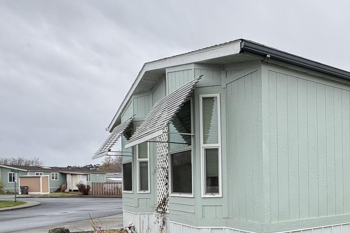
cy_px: 181
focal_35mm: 34
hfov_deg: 50.5
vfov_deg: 37.7
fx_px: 331
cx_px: 305
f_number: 2.2
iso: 40
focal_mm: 2.22
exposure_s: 1/166
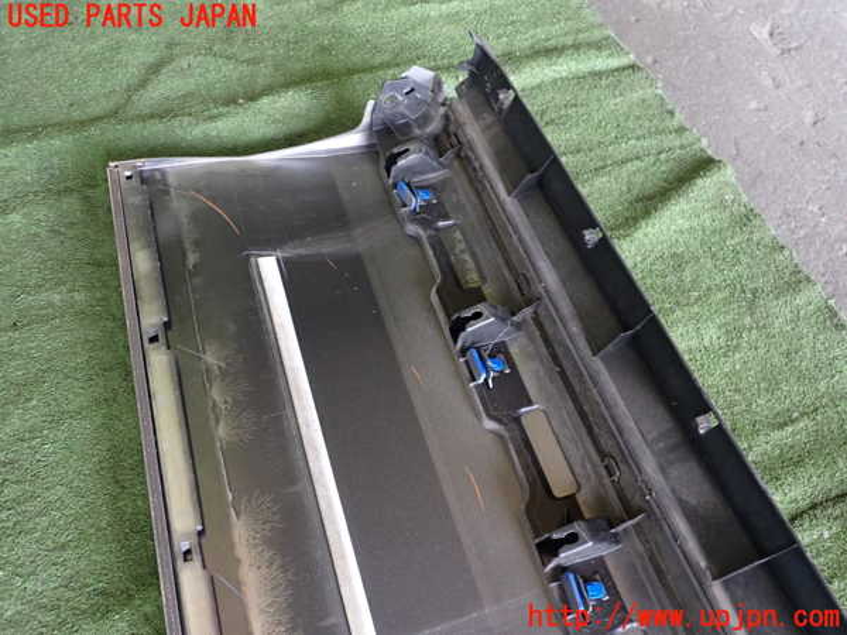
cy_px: 318
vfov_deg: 46.8
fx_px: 734
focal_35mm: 30
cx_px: 424
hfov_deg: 60.0
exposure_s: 1/30
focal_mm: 5.4
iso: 250
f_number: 2.3
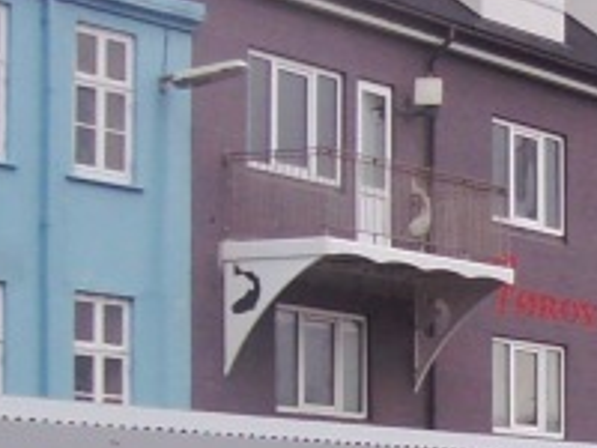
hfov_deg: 10.6
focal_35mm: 184
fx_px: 3173
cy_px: 488
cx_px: 716
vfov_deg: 8.0
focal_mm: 6
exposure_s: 1/64
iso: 80
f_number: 2.7
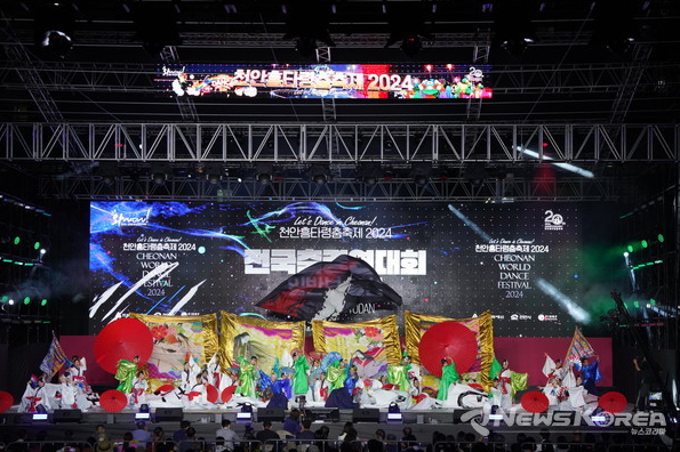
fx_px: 1926
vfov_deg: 13.4
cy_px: 224
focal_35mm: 102
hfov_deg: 20.0
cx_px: 341
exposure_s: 1/640
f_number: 4
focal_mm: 101
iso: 1600
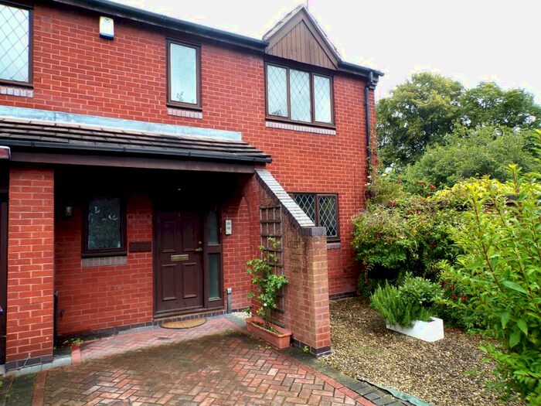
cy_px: 203
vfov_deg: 56.8
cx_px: 270
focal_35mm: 24
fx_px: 375
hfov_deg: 71.6
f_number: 5.8
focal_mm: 4.3
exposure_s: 1/60
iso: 80
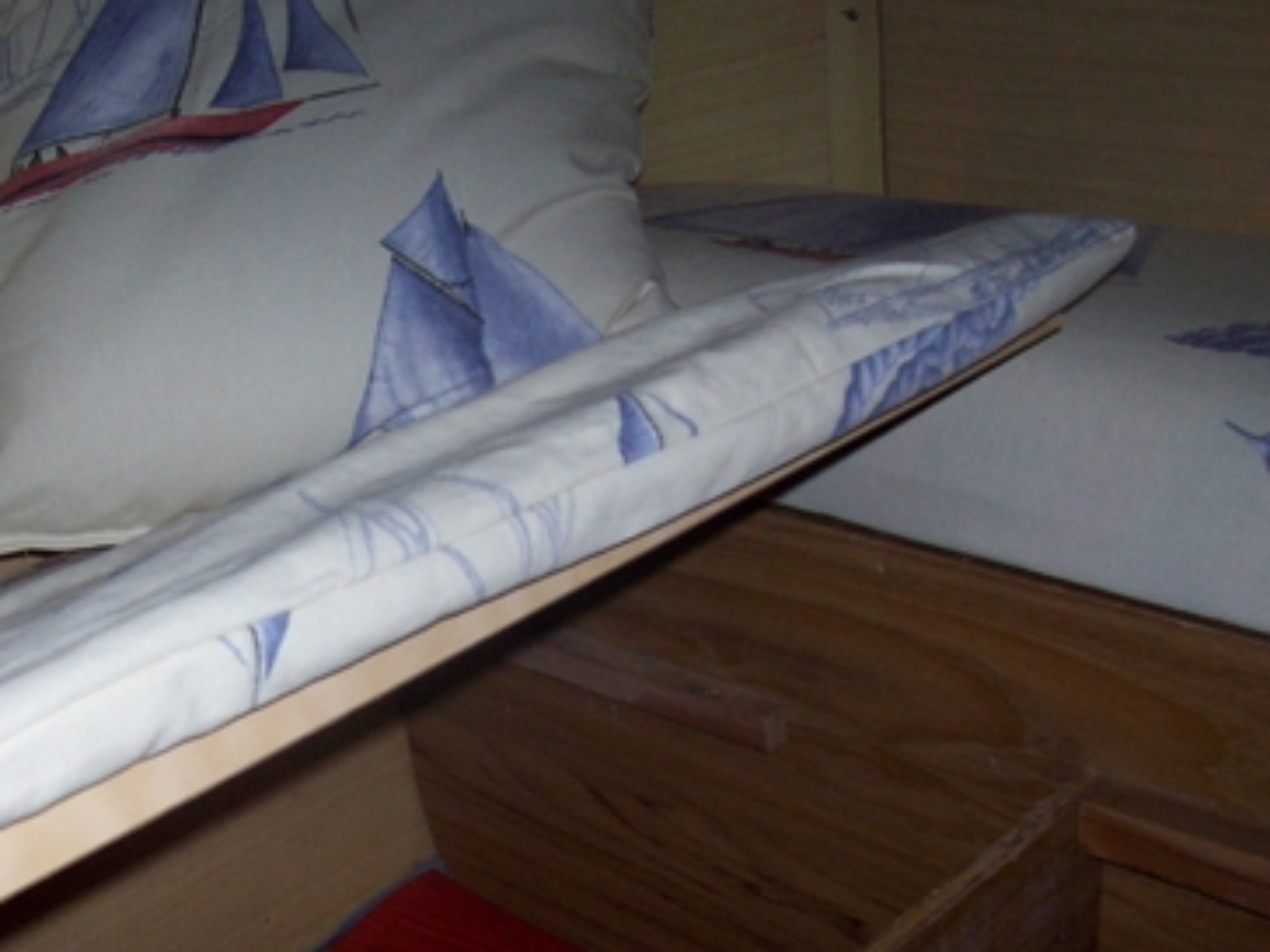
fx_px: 2055
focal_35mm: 56
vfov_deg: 25.7
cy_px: 739
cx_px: 377
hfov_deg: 33.9
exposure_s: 1/112
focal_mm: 5.6
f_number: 2.7
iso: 140
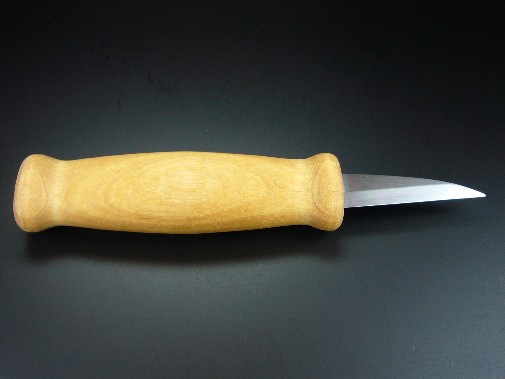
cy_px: 190
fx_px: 584
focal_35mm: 40
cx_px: 252
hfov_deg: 46.8
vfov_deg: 36.0
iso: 80
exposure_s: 1/40
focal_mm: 4.7
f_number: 2.8
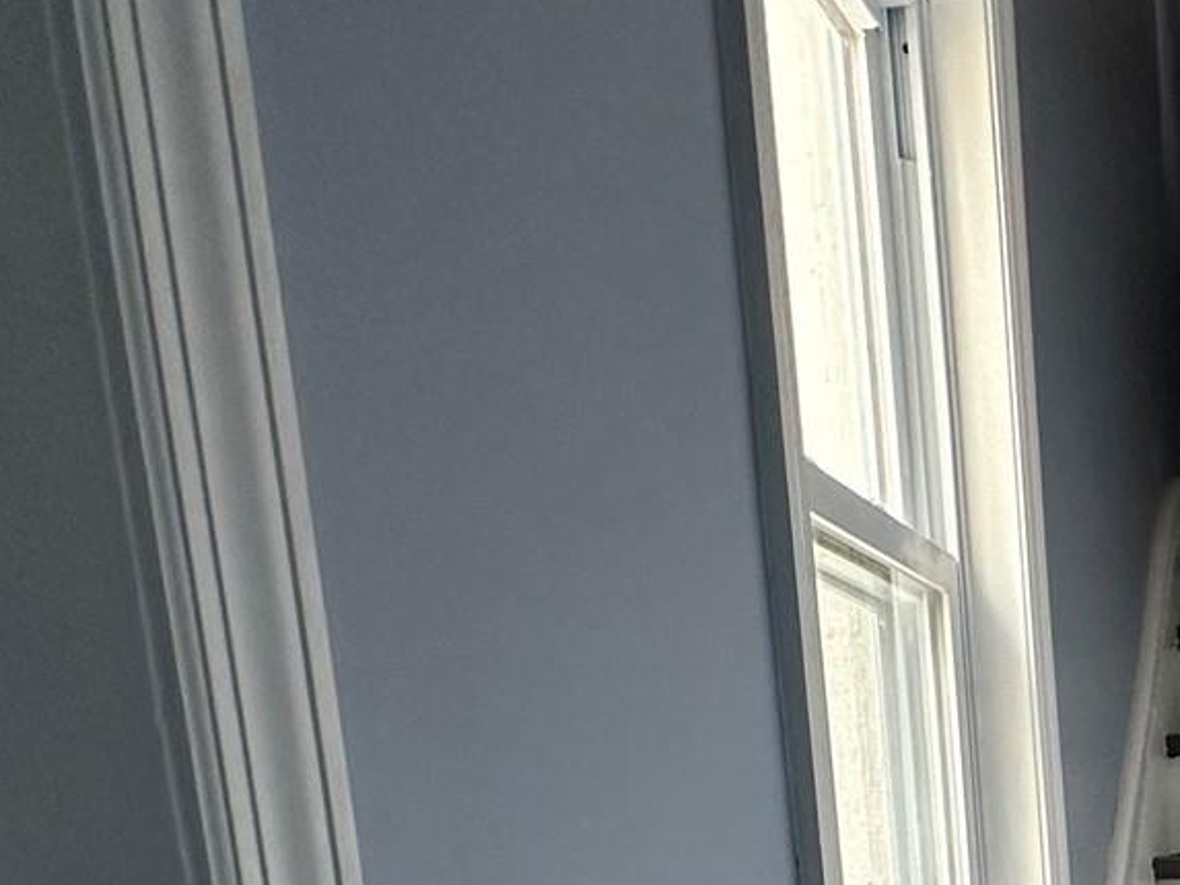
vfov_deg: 24.8
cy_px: 1190
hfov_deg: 32.7
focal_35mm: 50
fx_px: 1705
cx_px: 1345
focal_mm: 2.22
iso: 200
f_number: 2.2
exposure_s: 1/99
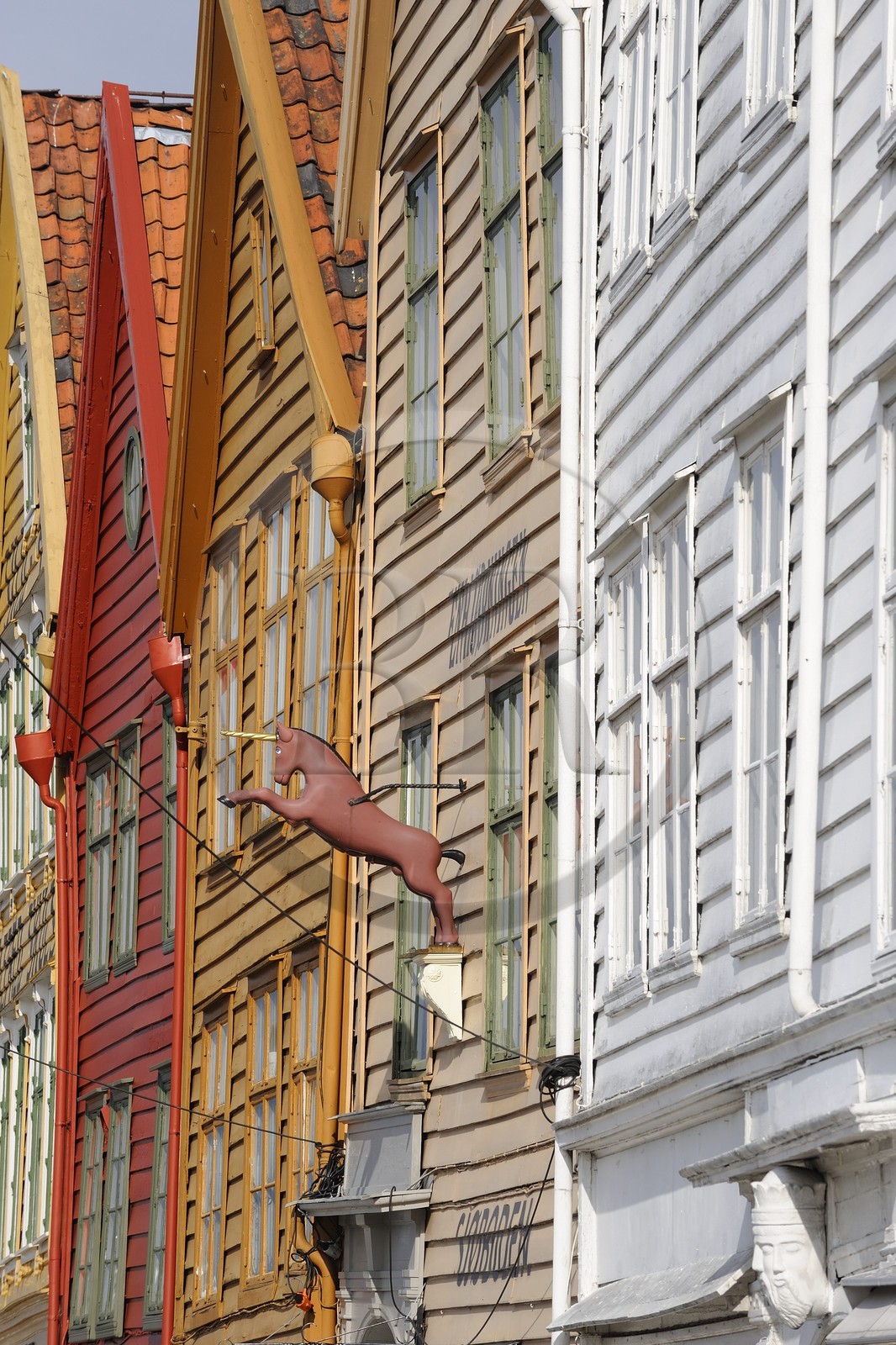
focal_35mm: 180
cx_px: 448
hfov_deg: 7.6
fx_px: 6722
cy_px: 672
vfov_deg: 11.4
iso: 200
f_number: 10
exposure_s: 1/320
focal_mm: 180
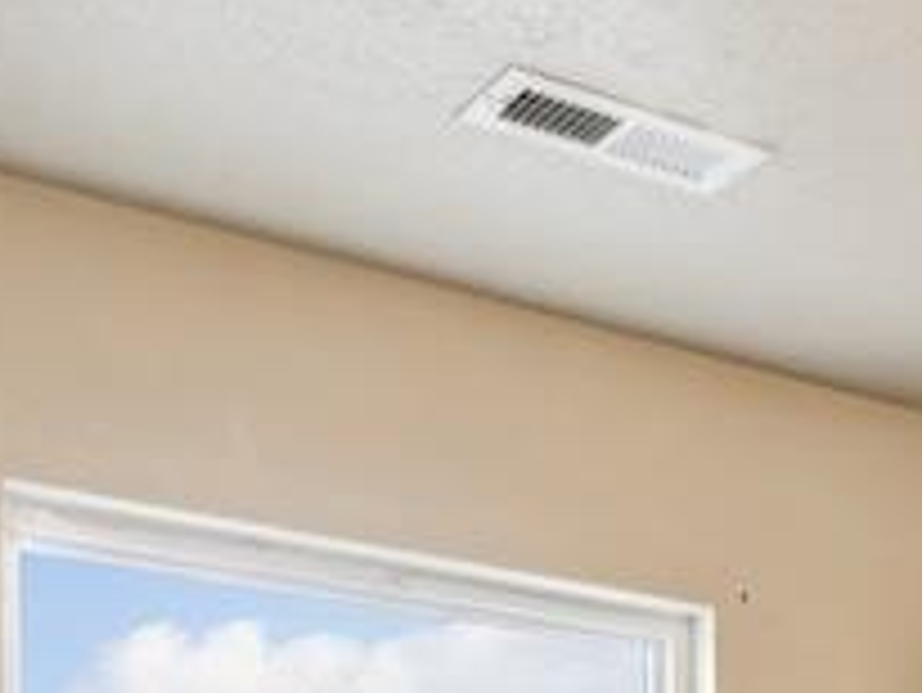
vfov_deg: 14.0
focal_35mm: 94
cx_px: 1264
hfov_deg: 19.1
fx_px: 2495
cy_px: 1264
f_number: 13
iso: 400
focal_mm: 15.6
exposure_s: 1/5
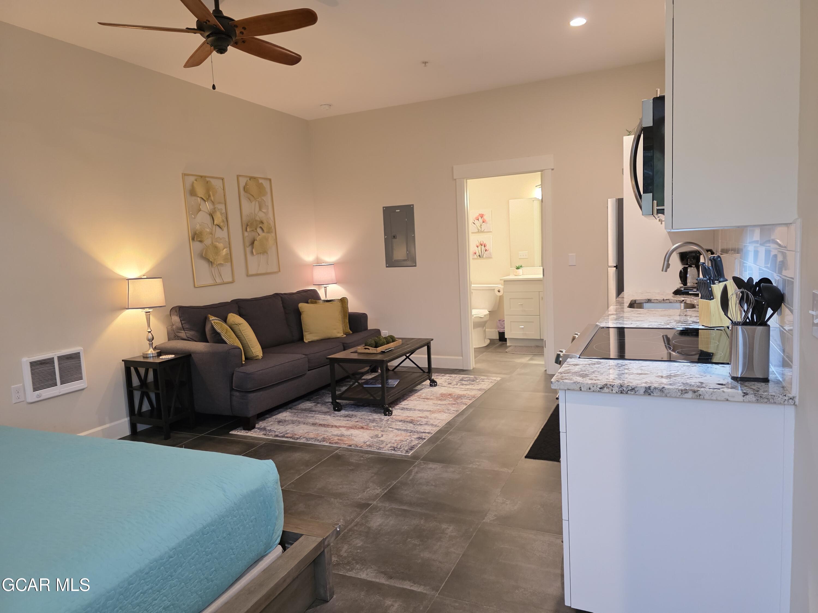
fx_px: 544
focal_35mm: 23
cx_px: 409
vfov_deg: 58.9
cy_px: 306
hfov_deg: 73.9
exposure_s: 1/120
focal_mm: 6.3
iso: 640
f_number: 1.7
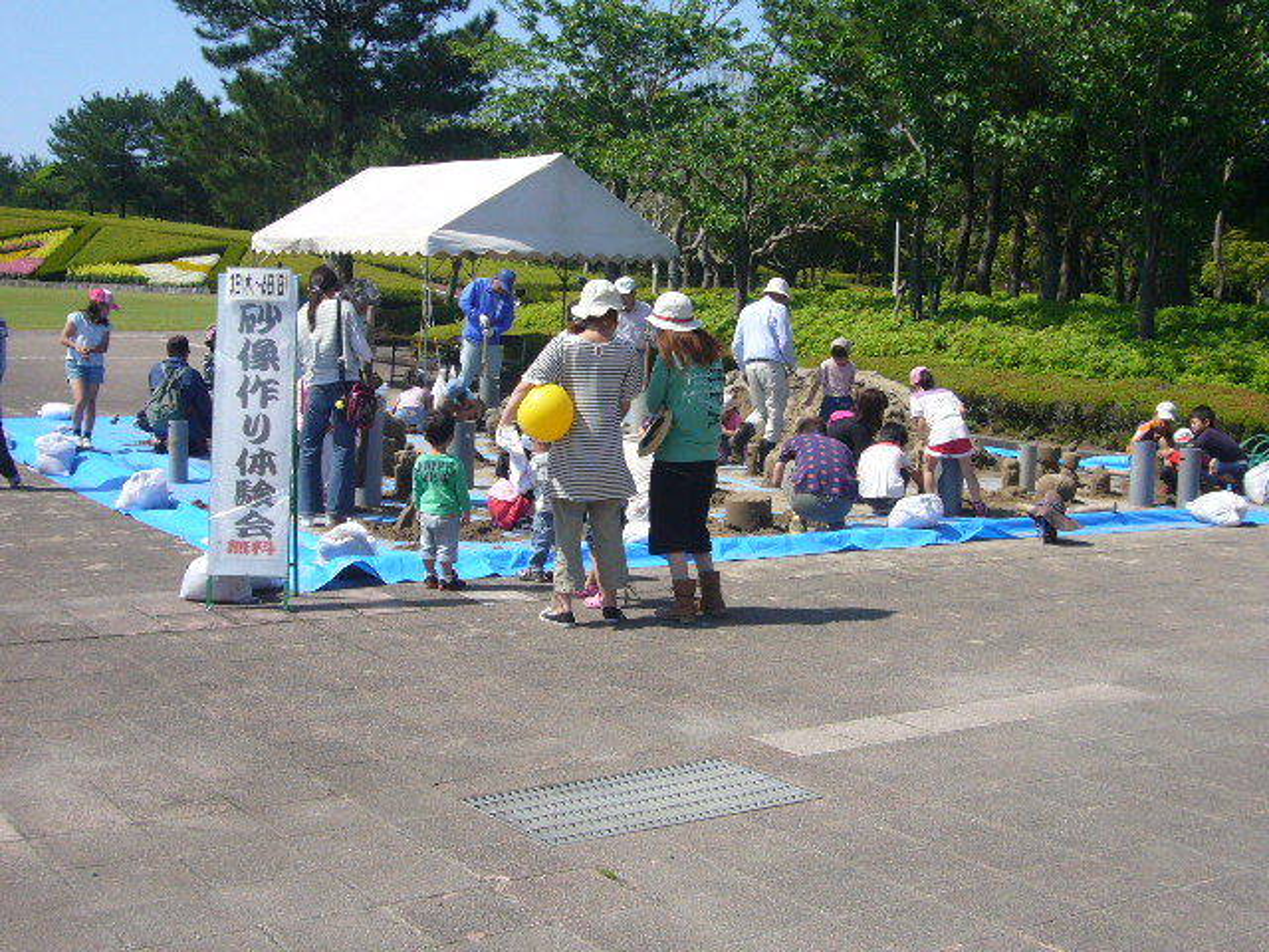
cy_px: 476
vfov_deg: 31.5
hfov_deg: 41.2
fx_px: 1686
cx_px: 634
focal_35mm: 46
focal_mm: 5.4
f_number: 6.3
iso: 80
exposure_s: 1/320
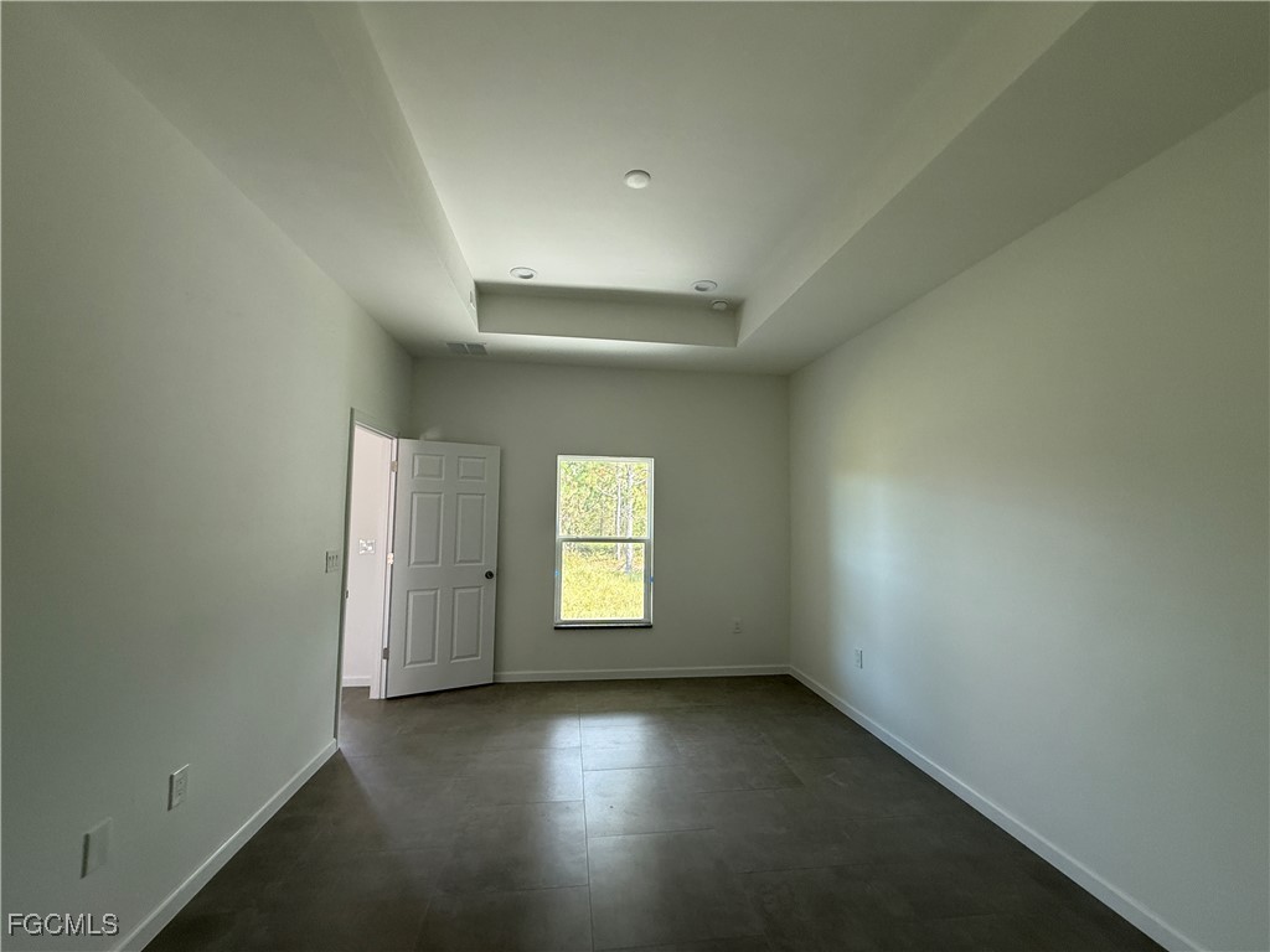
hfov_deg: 102.1
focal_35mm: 14
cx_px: 635
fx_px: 514
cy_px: 476
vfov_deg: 85.7
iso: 200
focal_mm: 2.22
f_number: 2.2
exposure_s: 1/120
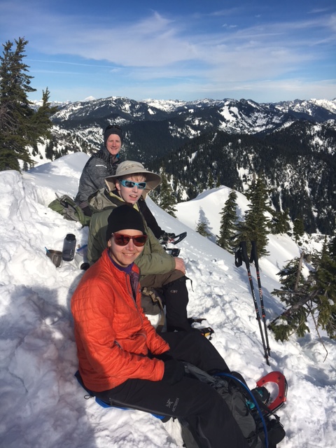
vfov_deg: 61.7
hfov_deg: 48.2
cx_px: 168
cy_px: 224
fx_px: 375
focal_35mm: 29
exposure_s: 1/2747
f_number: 2.2
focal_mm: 4.15
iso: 25
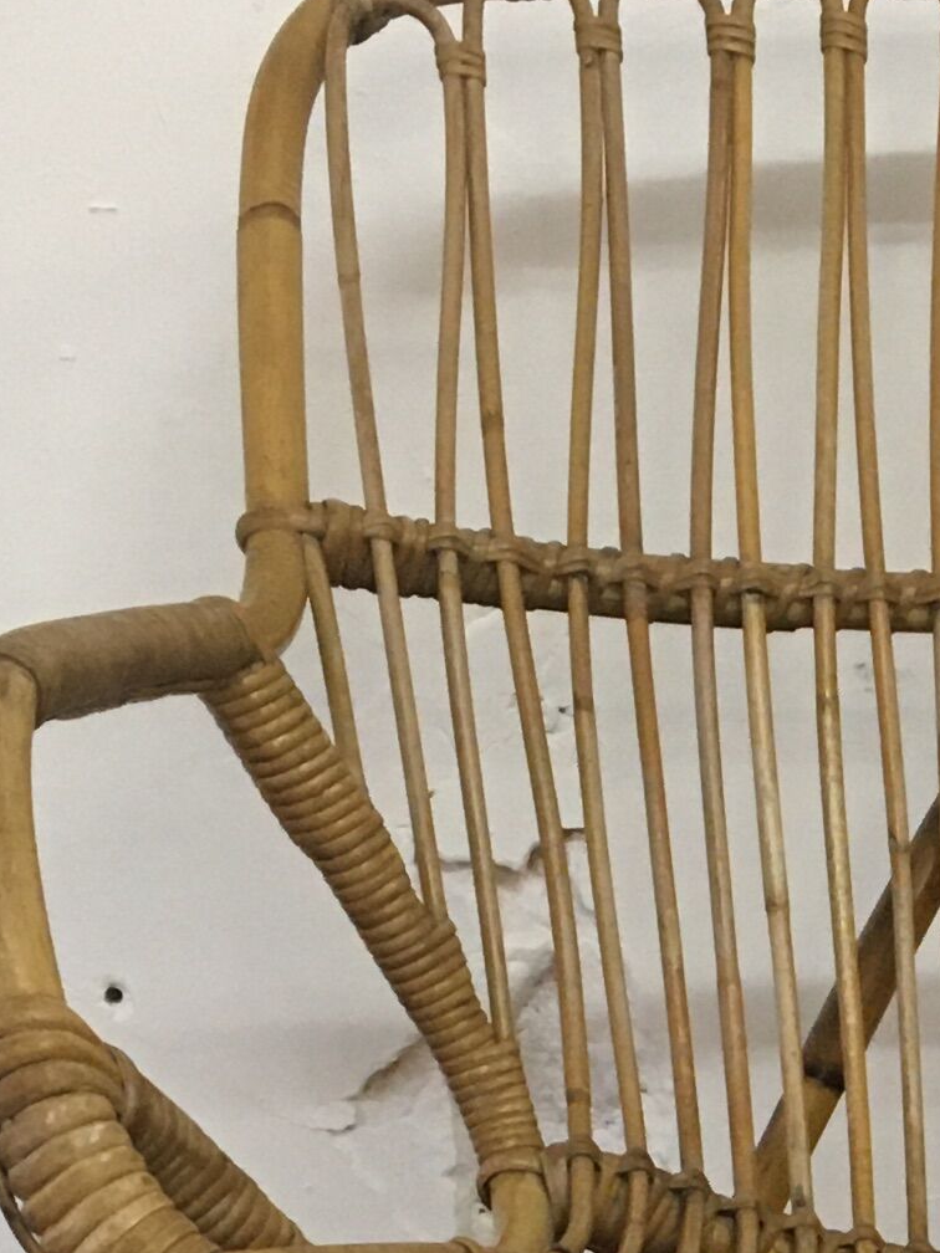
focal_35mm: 116
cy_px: 1643
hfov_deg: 12.4
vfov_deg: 16.1
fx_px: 4200
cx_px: 1175
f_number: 2.2
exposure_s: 1/33
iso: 160
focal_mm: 4.15
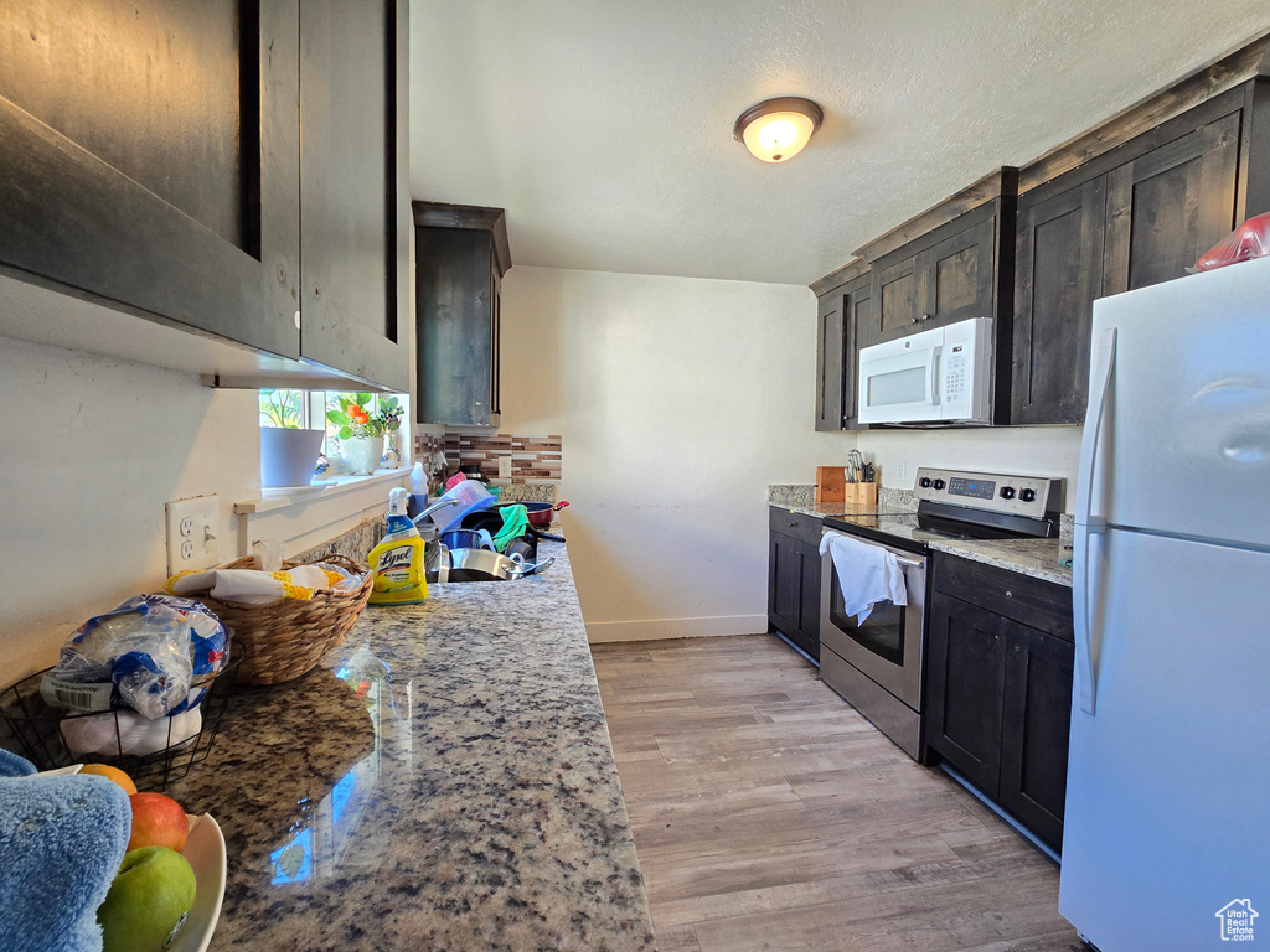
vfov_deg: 89.9
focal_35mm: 13
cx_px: 635
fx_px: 477
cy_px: 476
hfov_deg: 106.2
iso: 200
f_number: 2.2
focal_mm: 2.2
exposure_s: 1/60
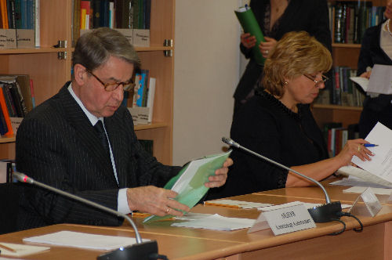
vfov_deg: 8.7
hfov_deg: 13.1
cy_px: 130
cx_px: 196
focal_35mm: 158
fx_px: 1713
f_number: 4.5
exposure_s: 1/60
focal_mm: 105
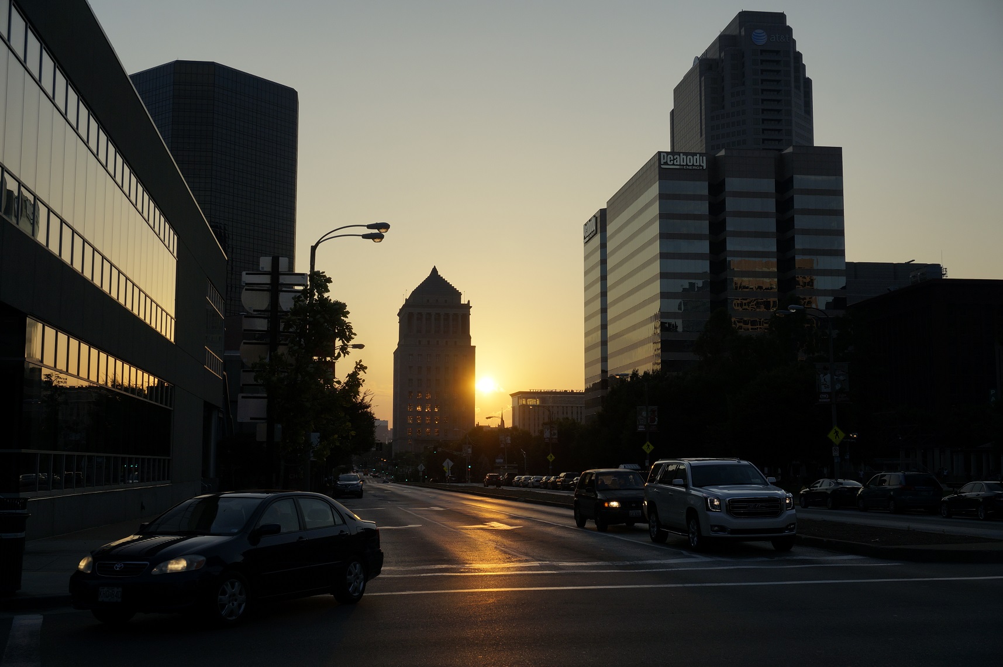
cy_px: 334
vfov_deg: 31.8
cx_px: 502
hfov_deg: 46.4
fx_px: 1169
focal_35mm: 42
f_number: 8
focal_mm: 28
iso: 100
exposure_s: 1/320
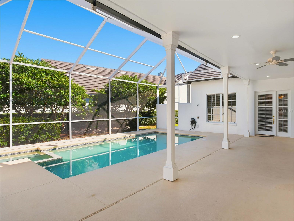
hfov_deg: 81.7
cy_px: 110
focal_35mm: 20
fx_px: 170
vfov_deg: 66.0
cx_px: 147
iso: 200
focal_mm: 10
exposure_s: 1/320
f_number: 7.1
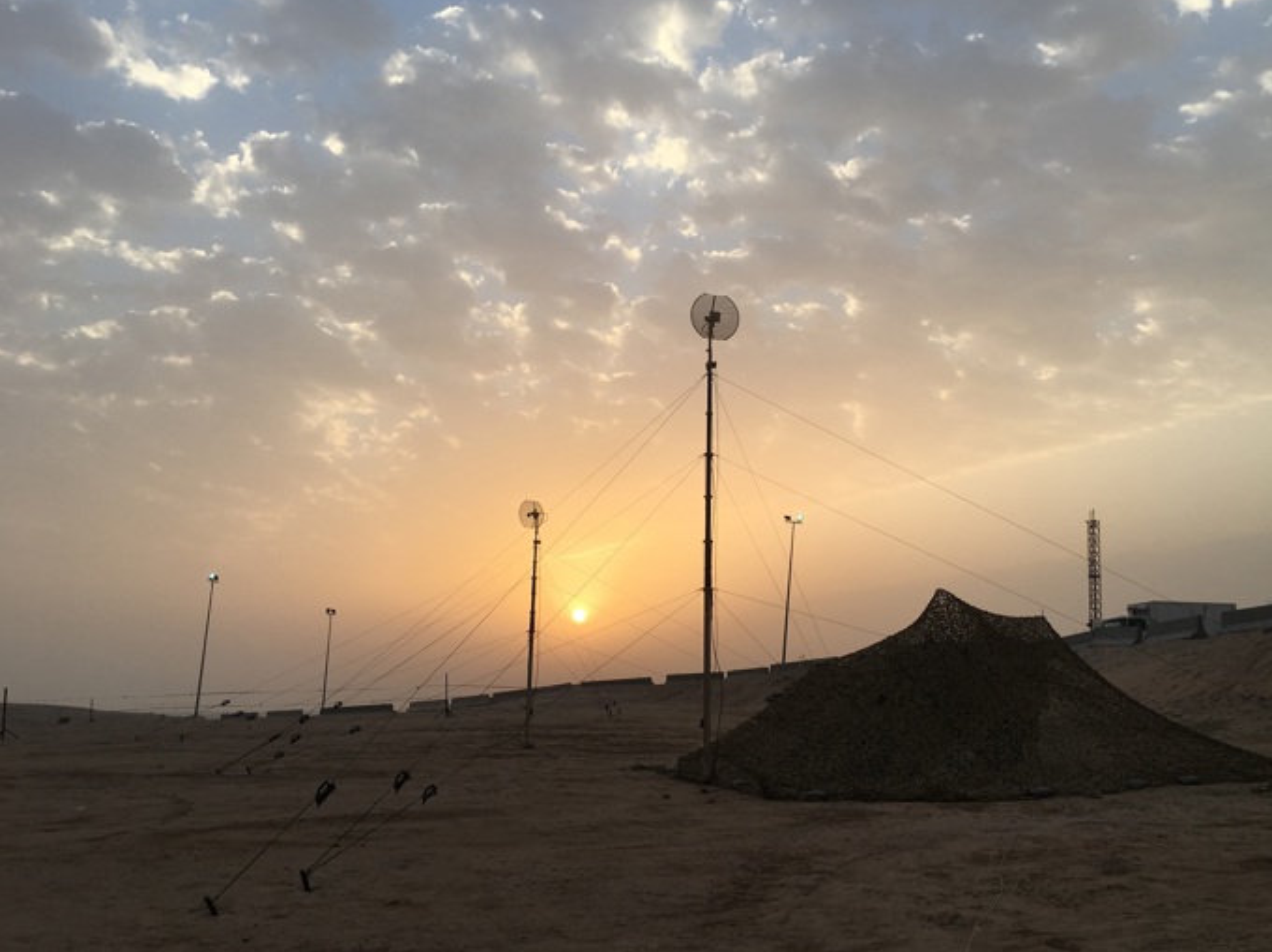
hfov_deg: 56.8
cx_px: 687
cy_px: 477
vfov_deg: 44.1
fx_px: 1175
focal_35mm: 32
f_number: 2.2
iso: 25
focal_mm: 4.15
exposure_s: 1/569
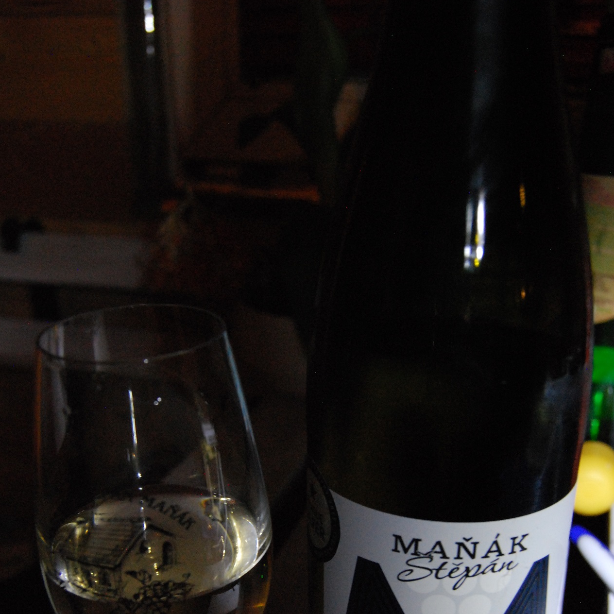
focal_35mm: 43
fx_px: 863
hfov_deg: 39.2
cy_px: 464
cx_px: 307
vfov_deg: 38.1
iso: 1600
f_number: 5.6
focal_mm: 22
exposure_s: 1/15
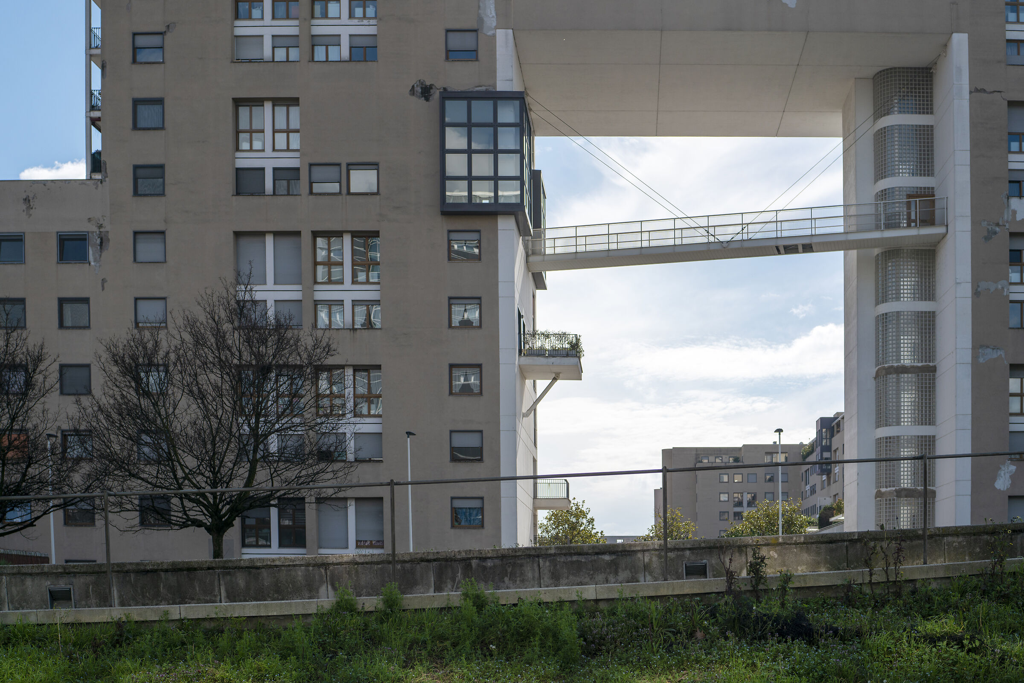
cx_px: 512
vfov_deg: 33.4
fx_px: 1138
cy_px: 342
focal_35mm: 40
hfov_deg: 48.5
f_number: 4
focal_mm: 40
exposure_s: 1/2000
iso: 125
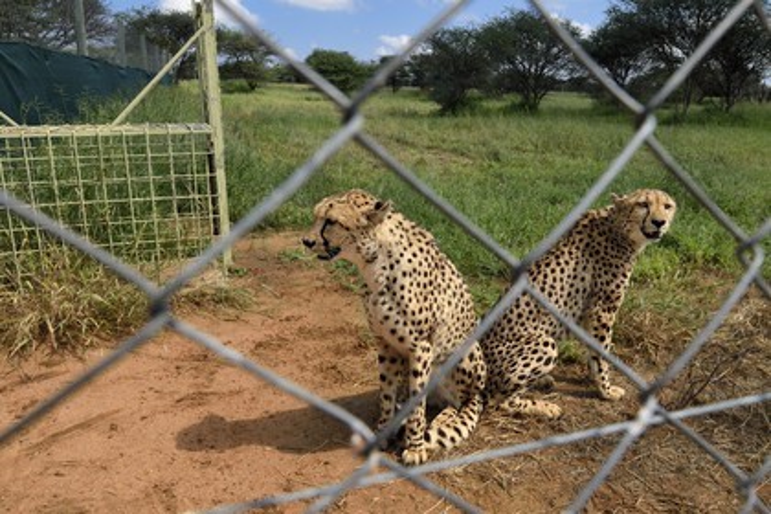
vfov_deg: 47.9
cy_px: 257
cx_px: 386
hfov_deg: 67.4
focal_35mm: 27
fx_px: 578
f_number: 11
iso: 200
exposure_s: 1/320
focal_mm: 27
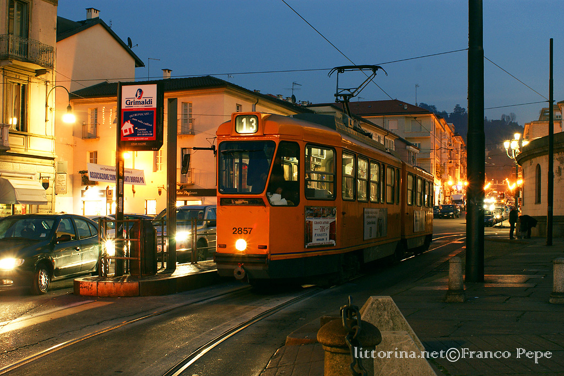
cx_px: 282
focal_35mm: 45
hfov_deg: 43.6
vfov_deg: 29.8
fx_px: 705
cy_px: 188
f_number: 11
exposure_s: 3.2
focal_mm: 30
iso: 400
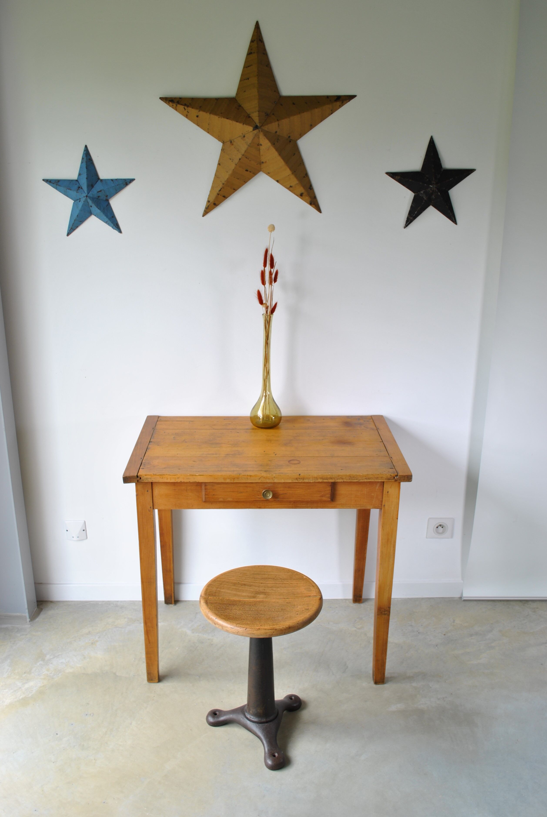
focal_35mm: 30
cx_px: 274
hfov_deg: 43.7
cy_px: 408
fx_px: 682
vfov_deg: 61.9
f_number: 5.6
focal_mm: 20
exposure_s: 1/50
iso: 100
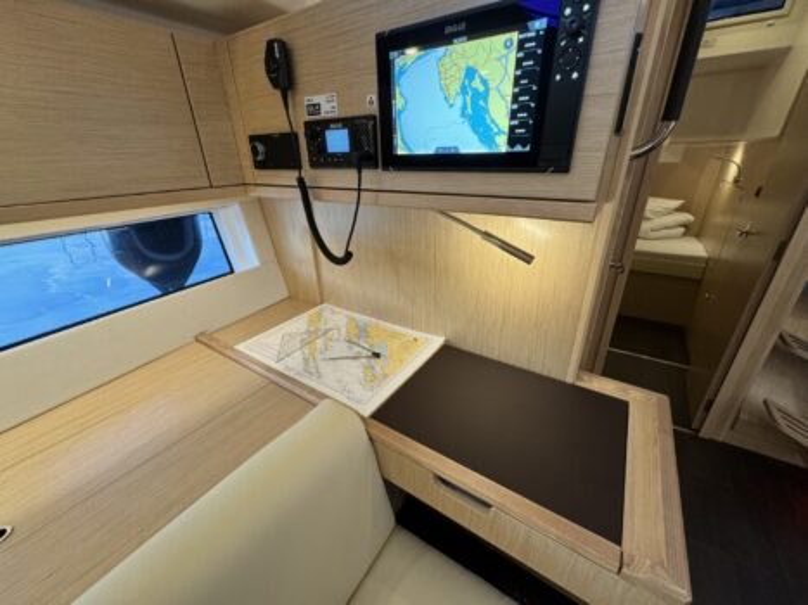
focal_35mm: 14
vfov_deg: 85.6
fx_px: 327
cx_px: 404
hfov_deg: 102.1
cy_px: 302
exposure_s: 1/99
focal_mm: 2.22
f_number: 2.2
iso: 160
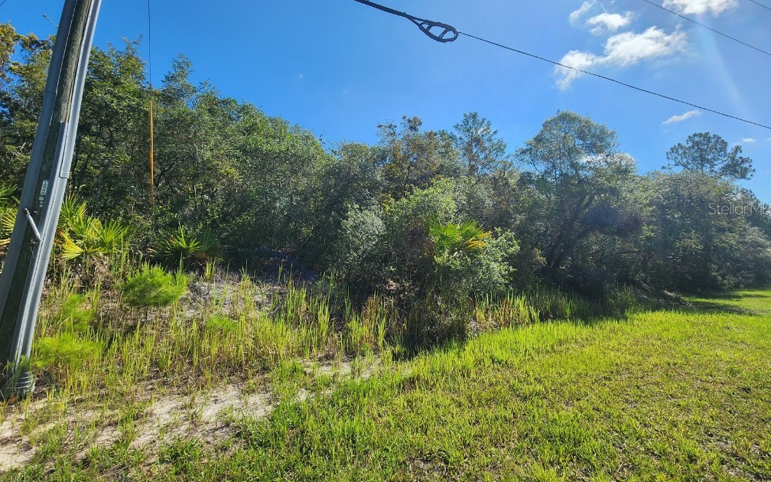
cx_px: 389
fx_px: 294
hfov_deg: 105.3
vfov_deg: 78.2
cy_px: 208
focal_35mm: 14
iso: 50
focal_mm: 2.2
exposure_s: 1/2671
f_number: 2.2
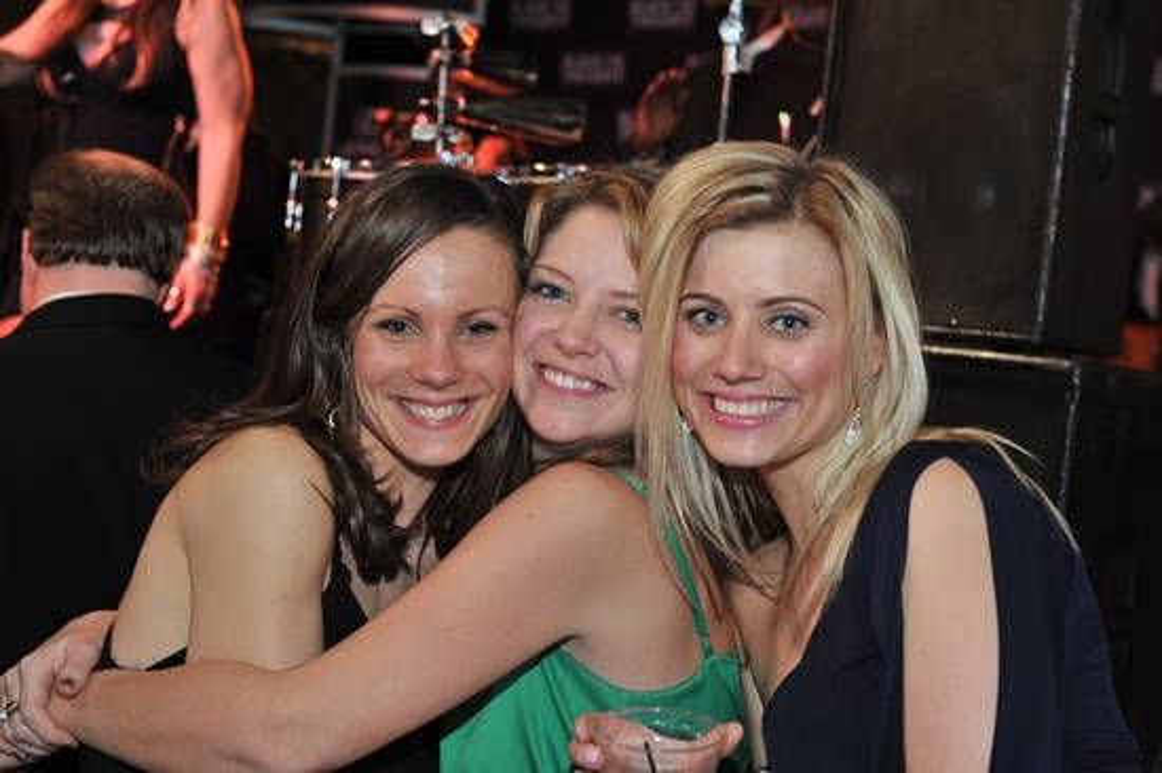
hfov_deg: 28.9
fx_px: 2258
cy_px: 386
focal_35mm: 70
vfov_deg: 19.4
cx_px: 581
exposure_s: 1/80
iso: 1250
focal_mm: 70
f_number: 6.3
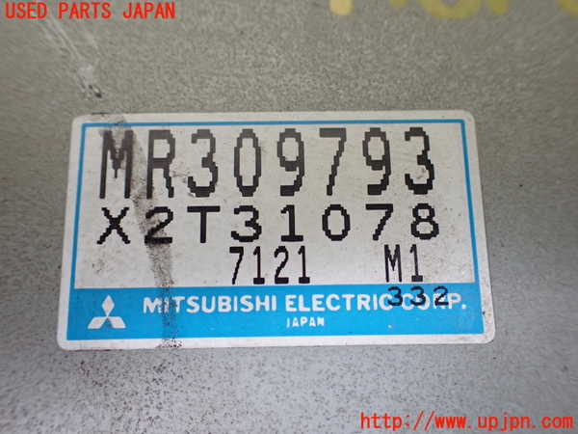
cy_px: 217
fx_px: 501
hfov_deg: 60.0
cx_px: 289
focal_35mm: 30
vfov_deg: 46.8
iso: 800
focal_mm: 5.4
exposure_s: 1/100
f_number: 2.3
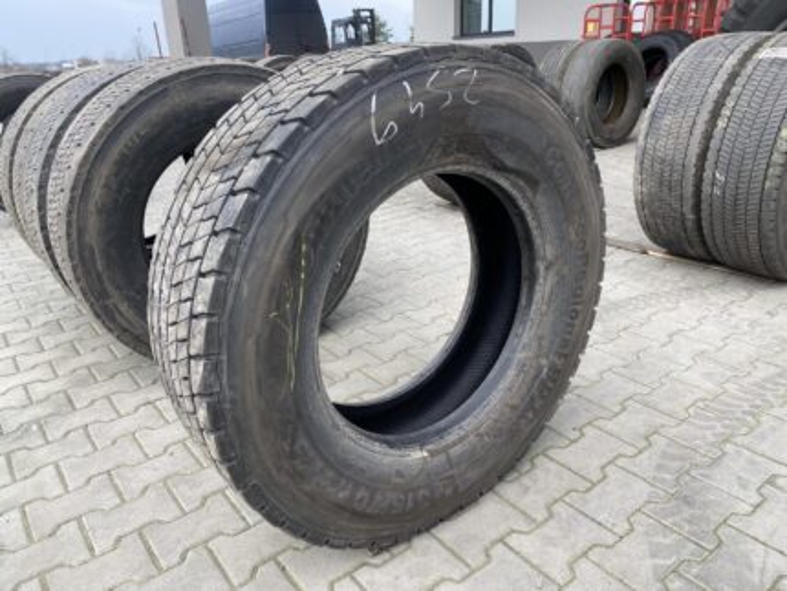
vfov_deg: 53.1
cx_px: 394
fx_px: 591
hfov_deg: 67.3
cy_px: 296
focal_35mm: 26
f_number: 1.8
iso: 32
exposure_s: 1/209
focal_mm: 4.25
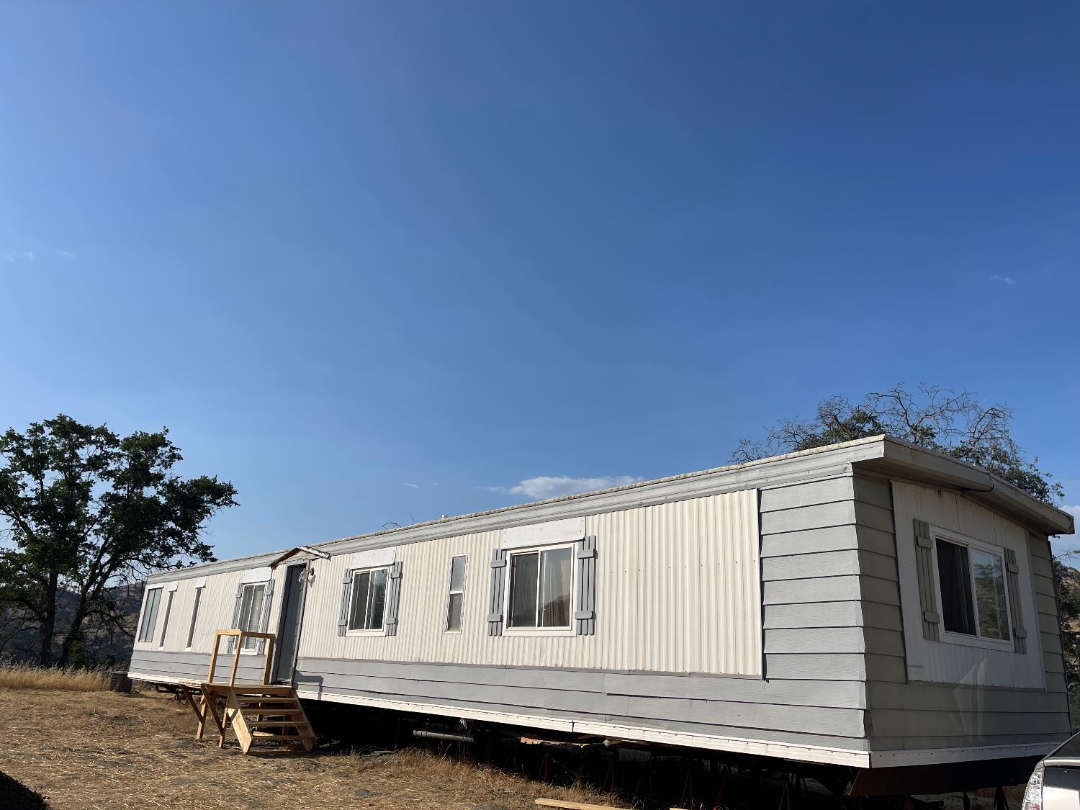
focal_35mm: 26
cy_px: 405
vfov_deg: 53.1
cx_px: 540
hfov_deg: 67.3
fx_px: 811
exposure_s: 1/10000
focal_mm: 5.1
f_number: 1.6
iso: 50
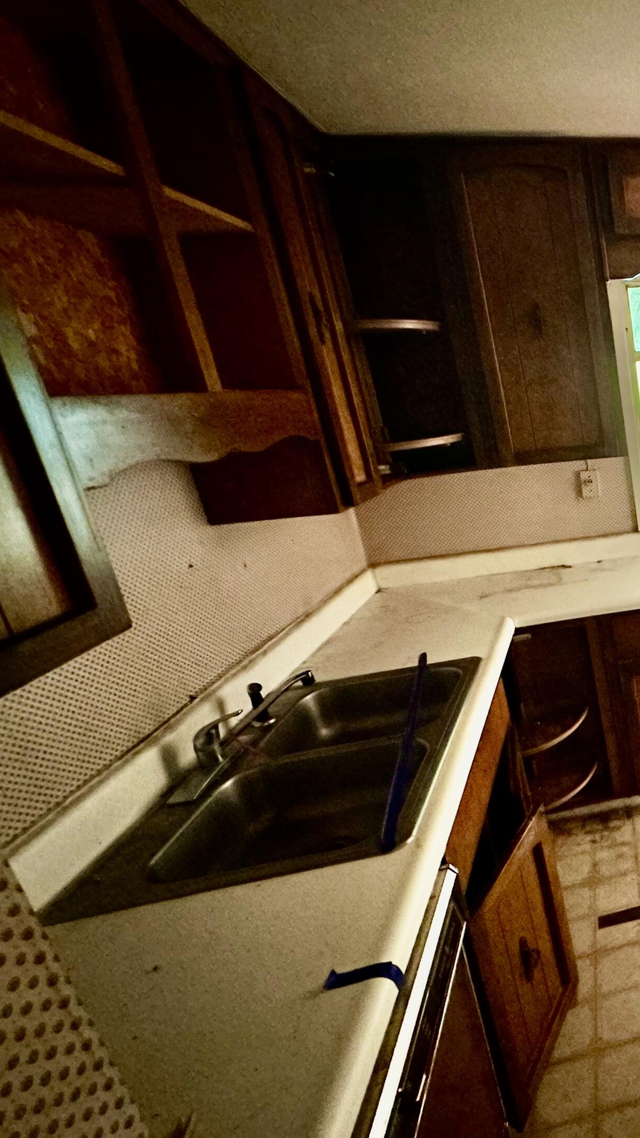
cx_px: 755
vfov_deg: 83.8
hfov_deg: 39.7
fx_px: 633
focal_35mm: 21
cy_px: 574
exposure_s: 1/60
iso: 500
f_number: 2.2
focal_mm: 2.22
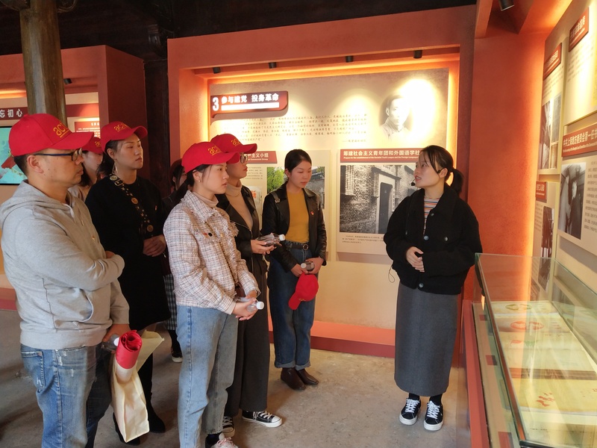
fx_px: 517
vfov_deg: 46.8
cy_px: 224
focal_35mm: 30
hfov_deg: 60.0
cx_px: 298
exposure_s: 1/50
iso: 159
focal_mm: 3.95
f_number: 1.8
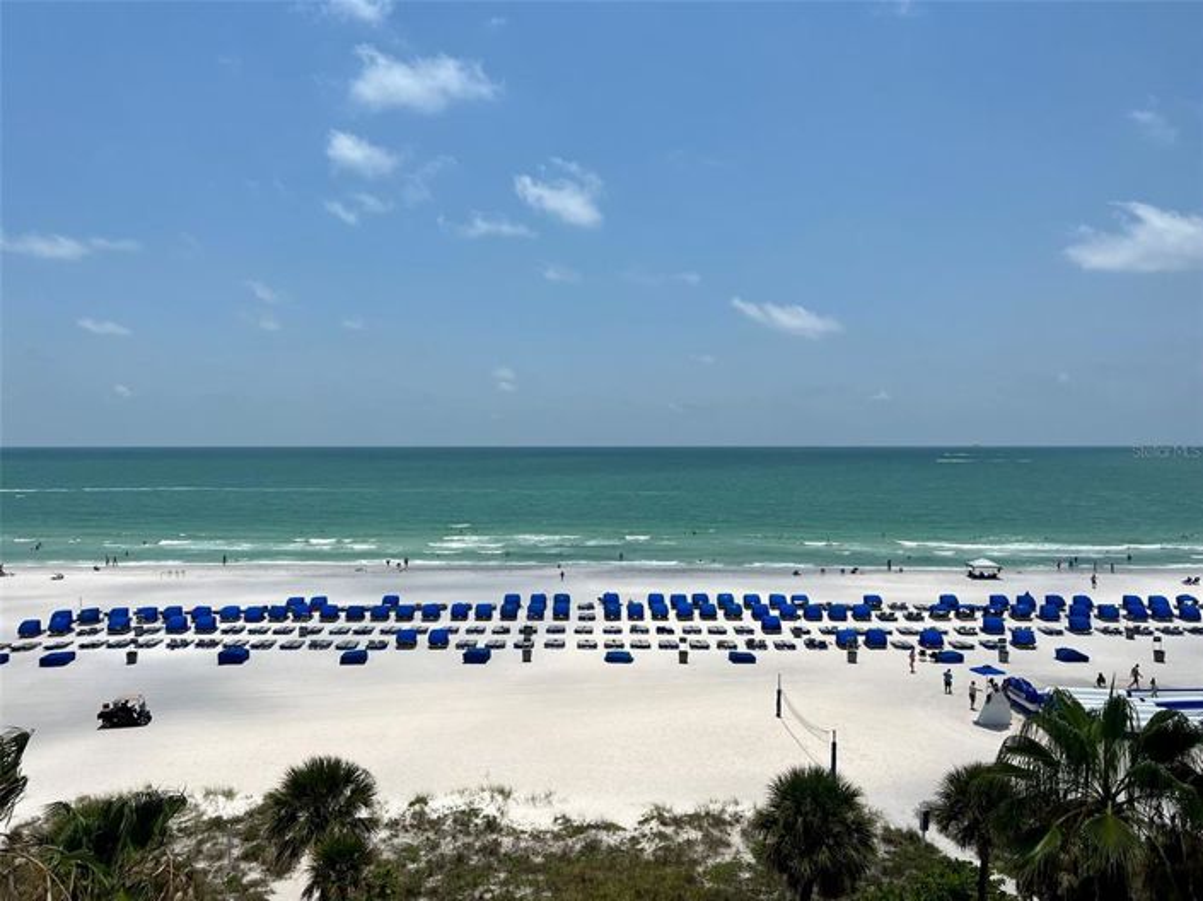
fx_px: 903
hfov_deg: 67.3
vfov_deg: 53.0
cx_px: 602
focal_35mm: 26
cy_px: 450
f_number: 1.5
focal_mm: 5.7
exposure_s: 1/12658
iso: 50
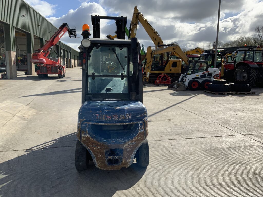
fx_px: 220
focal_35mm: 29
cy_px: 98
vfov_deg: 48.2
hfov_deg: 61.7
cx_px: 132
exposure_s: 1/2538
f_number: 1.8
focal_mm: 3
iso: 16
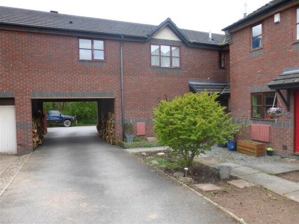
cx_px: 150
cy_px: 112
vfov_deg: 54.9
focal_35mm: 25
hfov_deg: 69.4
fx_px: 216
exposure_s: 1/125
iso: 100
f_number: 4
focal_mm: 4.3
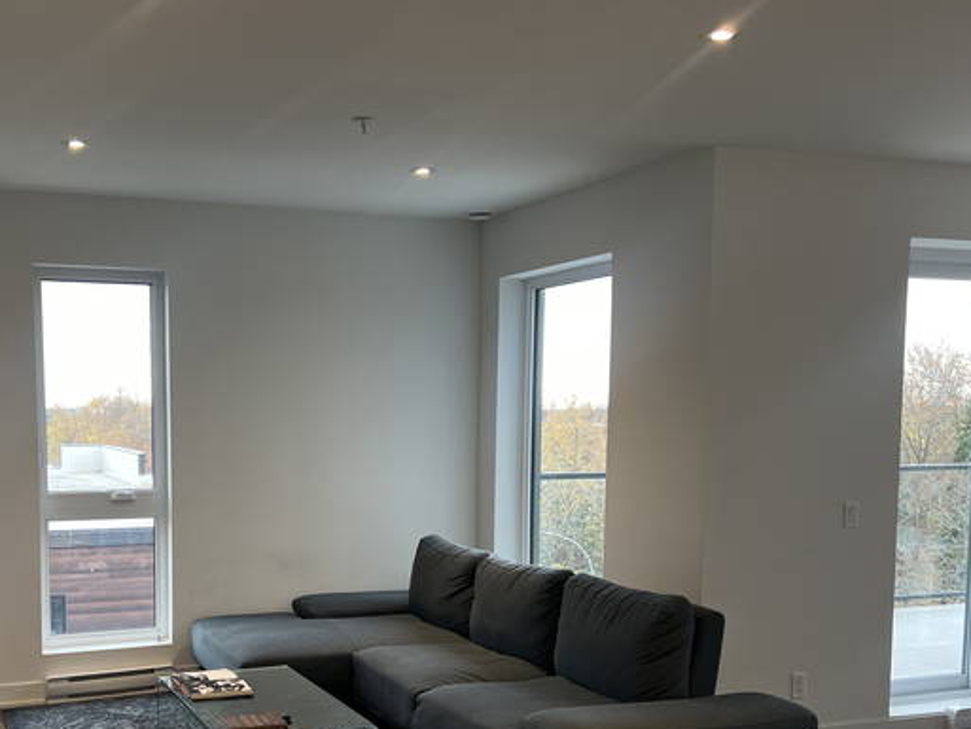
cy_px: 513
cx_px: 324
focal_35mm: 40
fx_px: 1122
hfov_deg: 46.1
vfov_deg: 35.4
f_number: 1.5
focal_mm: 5.7
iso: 80
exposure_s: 1/60
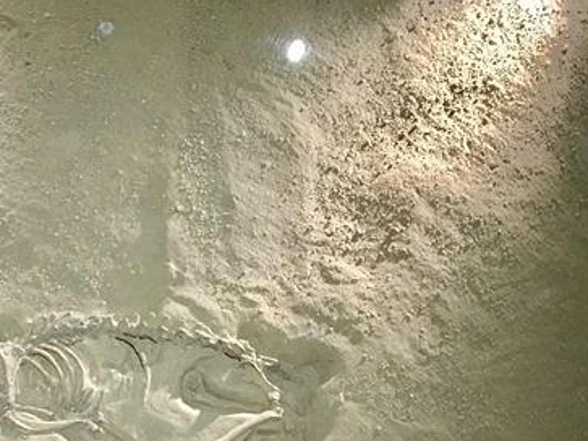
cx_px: 143
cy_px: 353
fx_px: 1087
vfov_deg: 22.6
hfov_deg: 29.8
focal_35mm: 64
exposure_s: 1/4
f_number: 2.2
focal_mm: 4.15
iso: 100
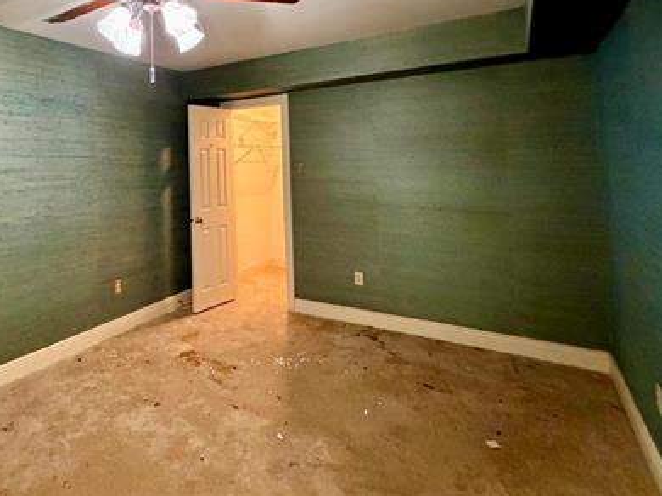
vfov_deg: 57.0
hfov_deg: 70.1
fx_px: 440
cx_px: 183
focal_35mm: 23
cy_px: 149
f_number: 2.2
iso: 800
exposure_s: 1/60
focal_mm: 2.22
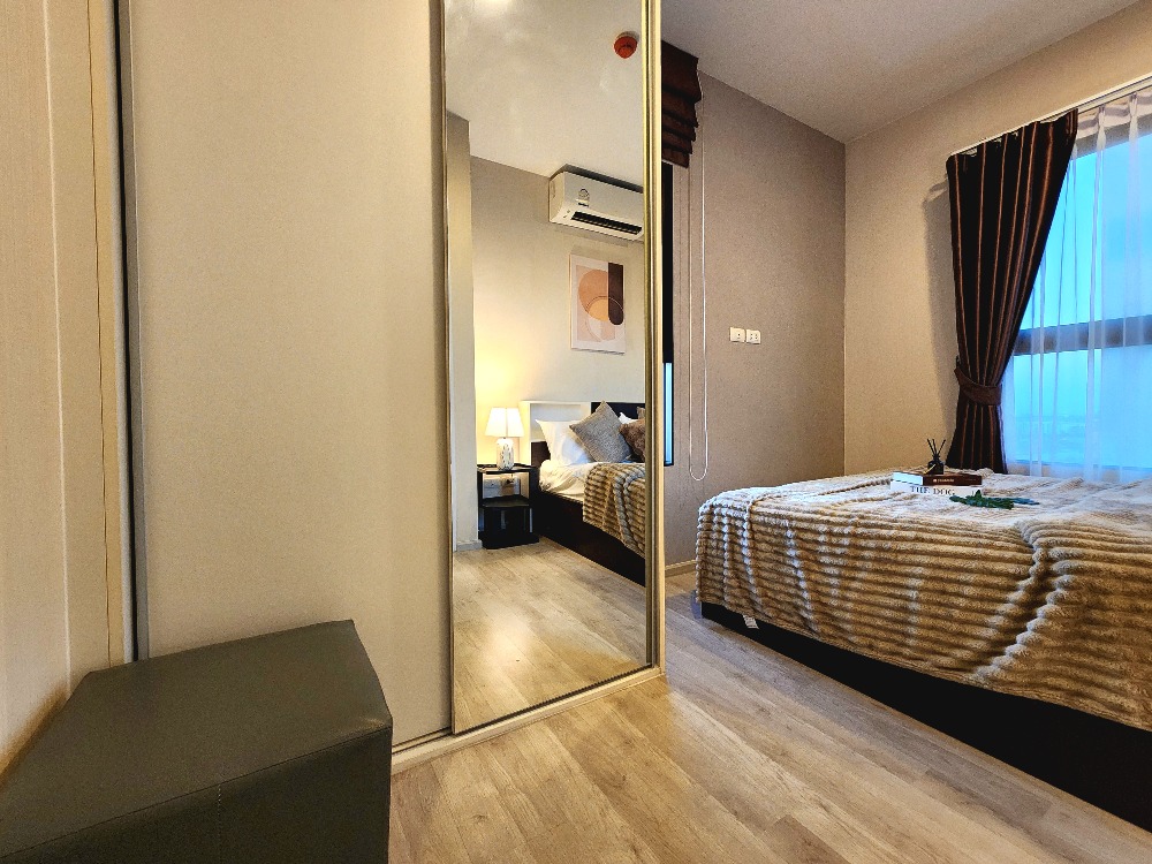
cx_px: 576
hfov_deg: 106.2
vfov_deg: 89.9
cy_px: 432
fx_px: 433
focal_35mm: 13
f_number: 2.2
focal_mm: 2.2
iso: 320
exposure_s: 1/33
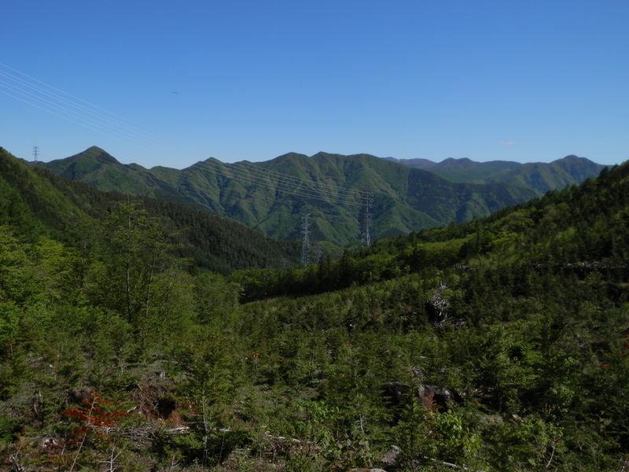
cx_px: 314
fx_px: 545
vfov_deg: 46.8
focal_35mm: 30
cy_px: 236
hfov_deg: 60.0
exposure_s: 1/200
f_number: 9.4
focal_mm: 5.5
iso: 80
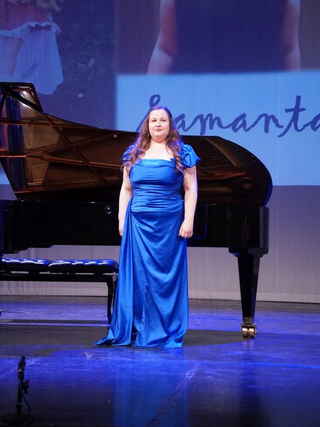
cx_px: 160
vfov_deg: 23.8
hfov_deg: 18.0
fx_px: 1011
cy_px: 190
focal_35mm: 82
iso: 2000
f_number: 2.8
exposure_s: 1/125
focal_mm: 50
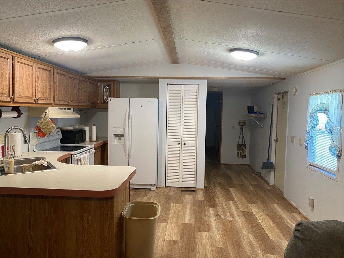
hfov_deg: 67.3
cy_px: 129
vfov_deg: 53.1
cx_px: 172
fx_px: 258
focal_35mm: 26
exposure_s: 1/60
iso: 160
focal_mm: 4.25
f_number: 1.8
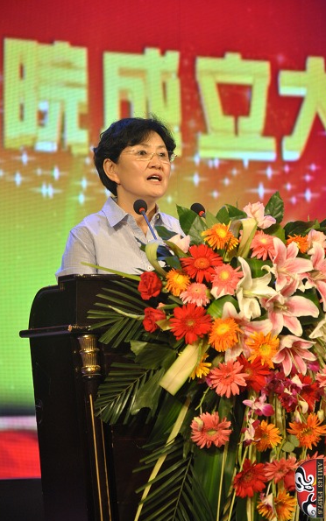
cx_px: 175
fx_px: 2018
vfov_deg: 14.7
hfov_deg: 9.2
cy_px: 262
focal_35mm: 142
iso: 400
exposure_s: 1/30
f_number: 5.6
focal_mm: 92
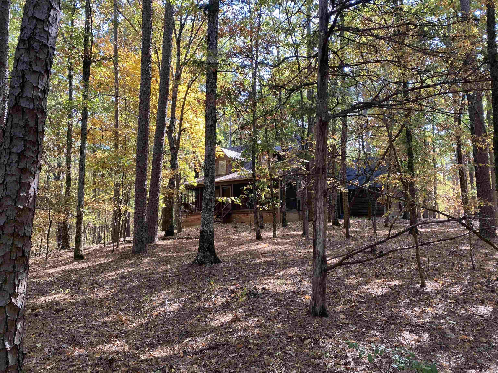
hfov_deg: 67.3
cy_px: 186
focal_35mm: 26
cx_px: 249
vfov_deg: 53.1
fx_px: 374
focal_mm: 4.25
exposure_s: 1/121
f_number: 1.8
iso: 40
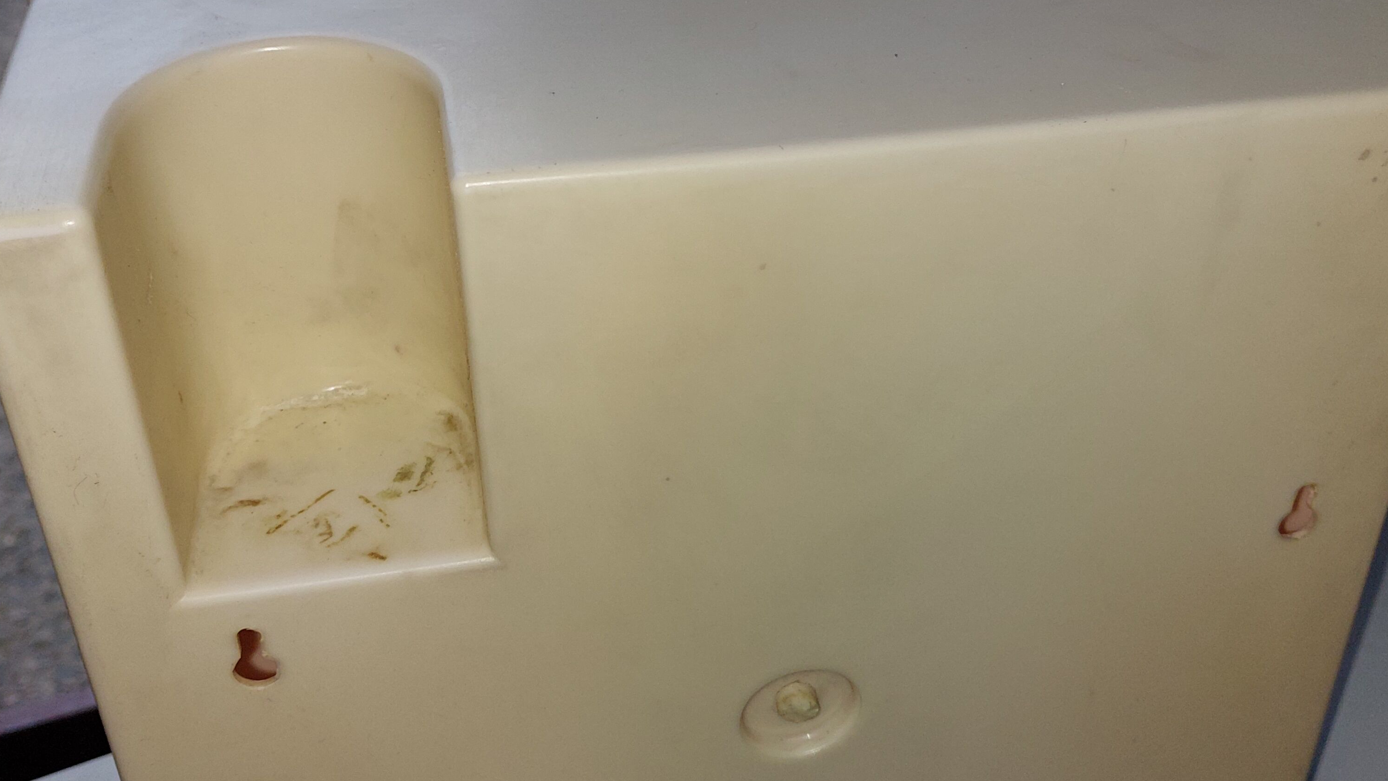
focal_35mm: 42
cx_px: 737
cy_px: 265
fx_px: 1546
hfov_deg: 48.3
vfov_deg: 28.2
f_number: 1.8
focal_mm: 5.23
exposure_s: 1/120
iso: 80
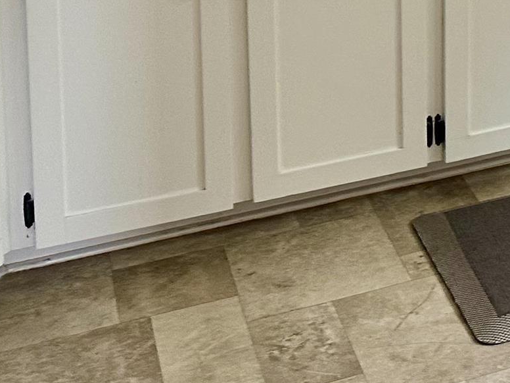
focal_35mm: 95
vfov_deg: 13.7
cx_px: 770
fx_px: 1400
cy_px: -339
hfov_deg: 18.3
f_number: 1.78
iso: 160
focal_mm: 6.86
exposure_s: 1/60
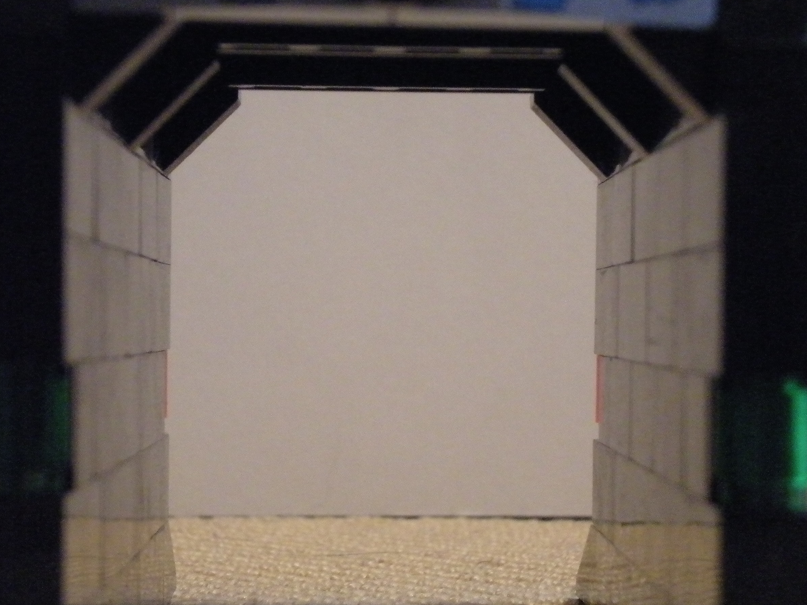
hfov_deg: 14.1
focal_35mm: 140
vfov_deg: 10.6
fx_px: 3264
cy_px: 283
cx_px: 378
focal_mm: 17
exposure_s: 1/3.9
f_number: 5.6
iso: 800
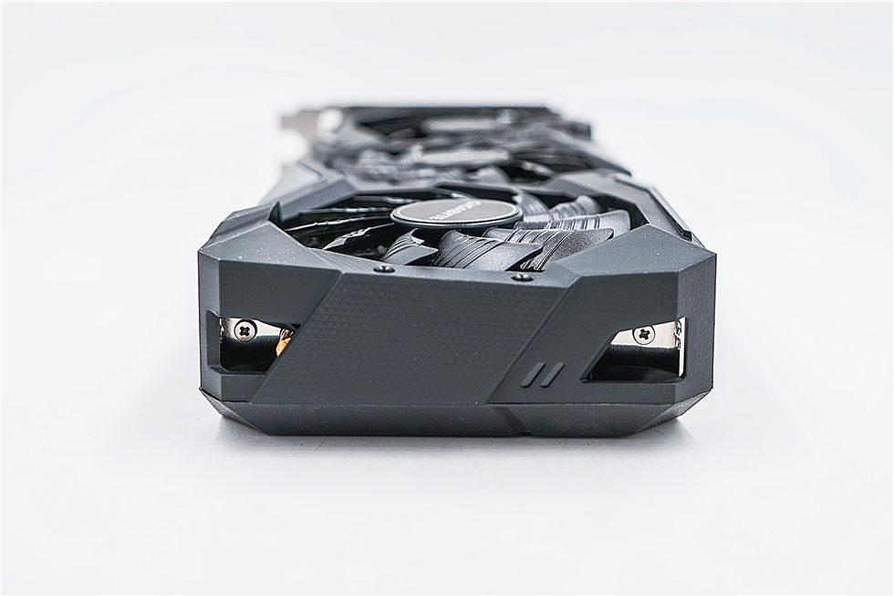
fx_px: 745
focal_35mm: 30
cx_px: 447
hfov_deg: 61.9
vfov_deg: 43.6
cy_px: 298
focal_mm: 30
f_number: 4.5
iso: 125
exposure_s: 1/160
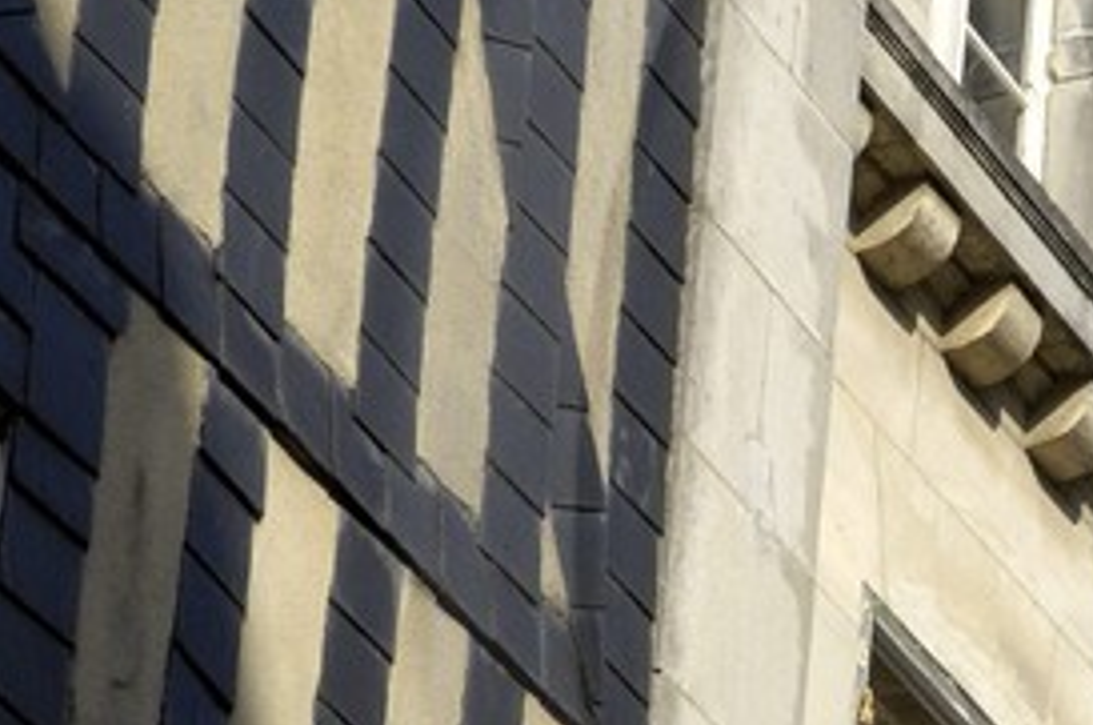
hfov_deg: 8.1
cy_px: 553
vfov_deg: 5.6
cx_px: 2042
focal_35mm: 246
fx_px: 7456
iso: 100
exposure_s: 1/160
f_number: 10
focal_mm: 28
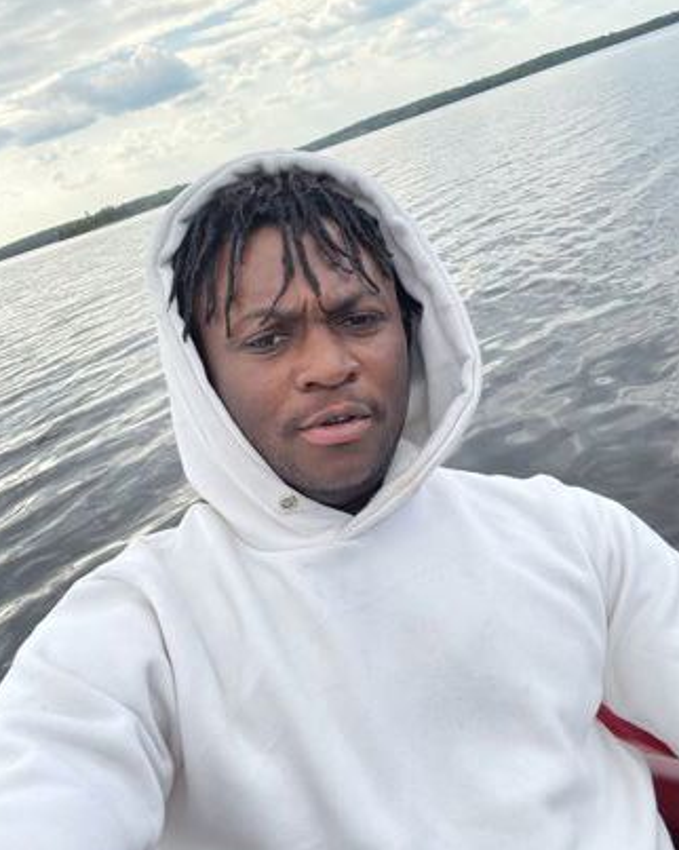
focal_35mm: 32
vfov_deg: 55.6
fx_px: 804
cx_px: 337
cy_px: 456
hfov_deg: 45.8
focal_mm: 2.71
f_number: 2.2
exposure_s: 1/300
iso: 25
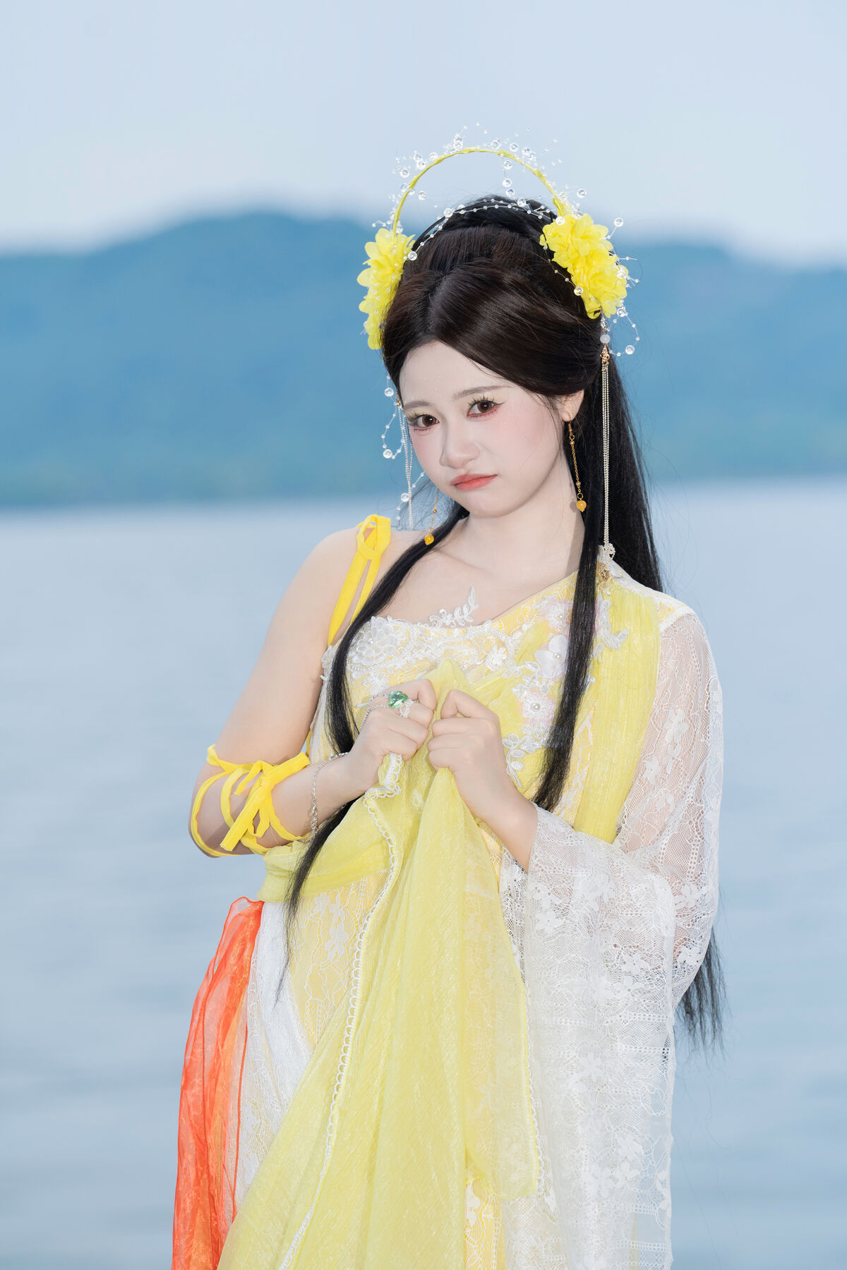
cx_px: 424
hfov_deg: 9.6
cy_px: 635
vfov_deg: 14.3
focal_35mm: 143
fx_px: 5046
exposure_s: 1/250
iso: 1250
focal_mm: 143
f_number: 4
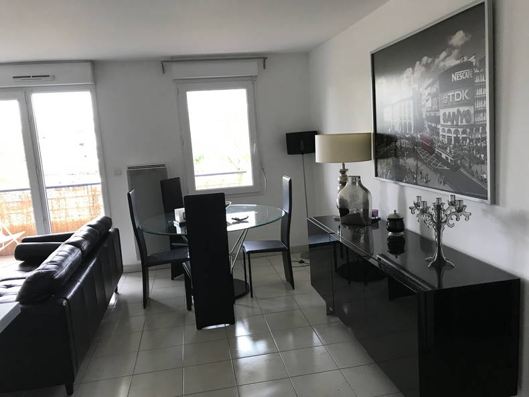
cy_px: 198
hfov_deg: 63.5
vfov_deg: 49.7
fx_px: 428
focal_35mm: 28
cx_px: 264
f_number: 1.8
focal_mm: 3.99
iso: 40
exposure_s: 1/25
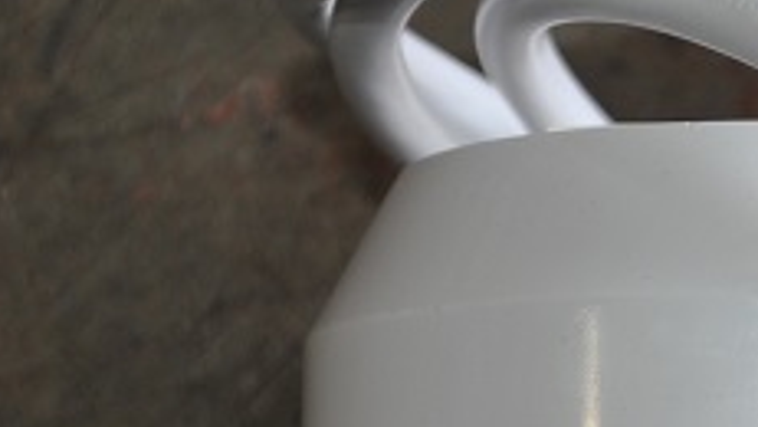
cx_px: 766
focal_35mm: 217
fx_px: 4368
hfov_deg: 9.8
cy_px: 524
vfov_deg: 5.6
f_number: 5.6
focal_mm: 55
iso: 200
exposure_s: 1/60
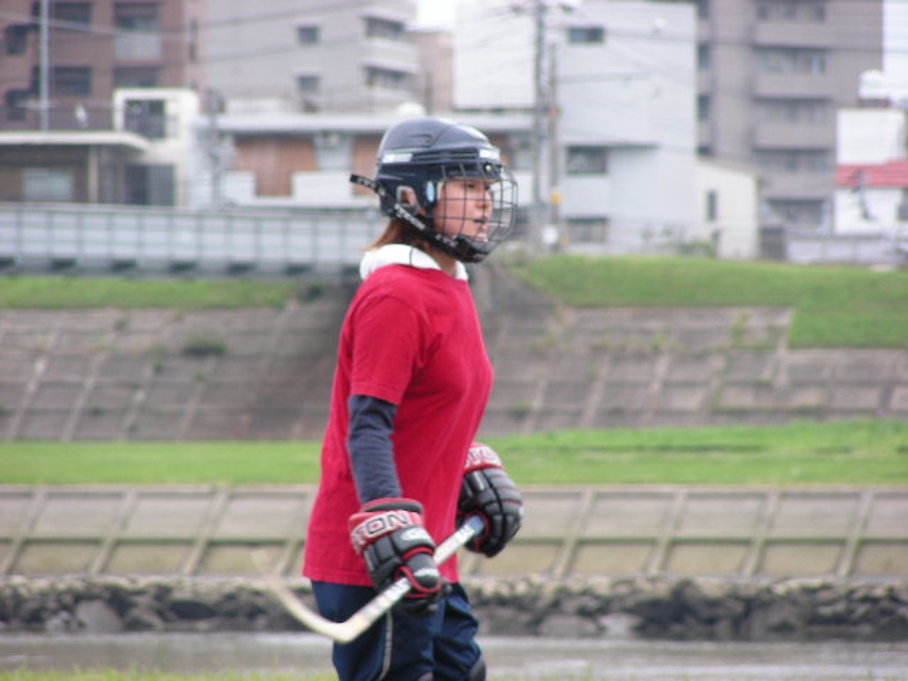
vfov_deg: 4.8
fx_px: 8105
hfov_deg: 6.4
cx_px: 454
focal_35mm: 309
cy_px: 340
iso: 50
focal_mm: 51.6
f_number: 3.5
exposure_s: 1/80.1
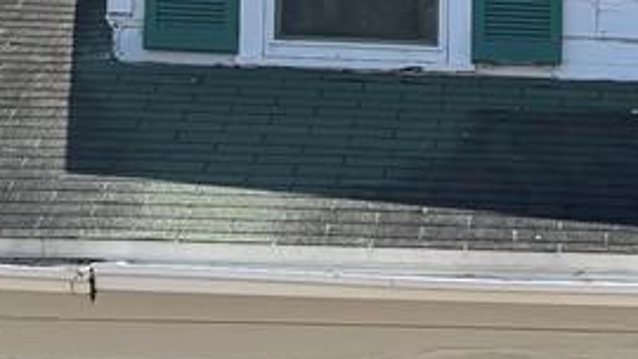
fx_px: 2843
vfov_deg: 7.2
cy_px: 390
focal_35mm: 168
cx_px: 910
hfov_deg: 12.3
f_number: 1.6
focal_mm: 5.96
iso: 50
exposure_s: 1/2398
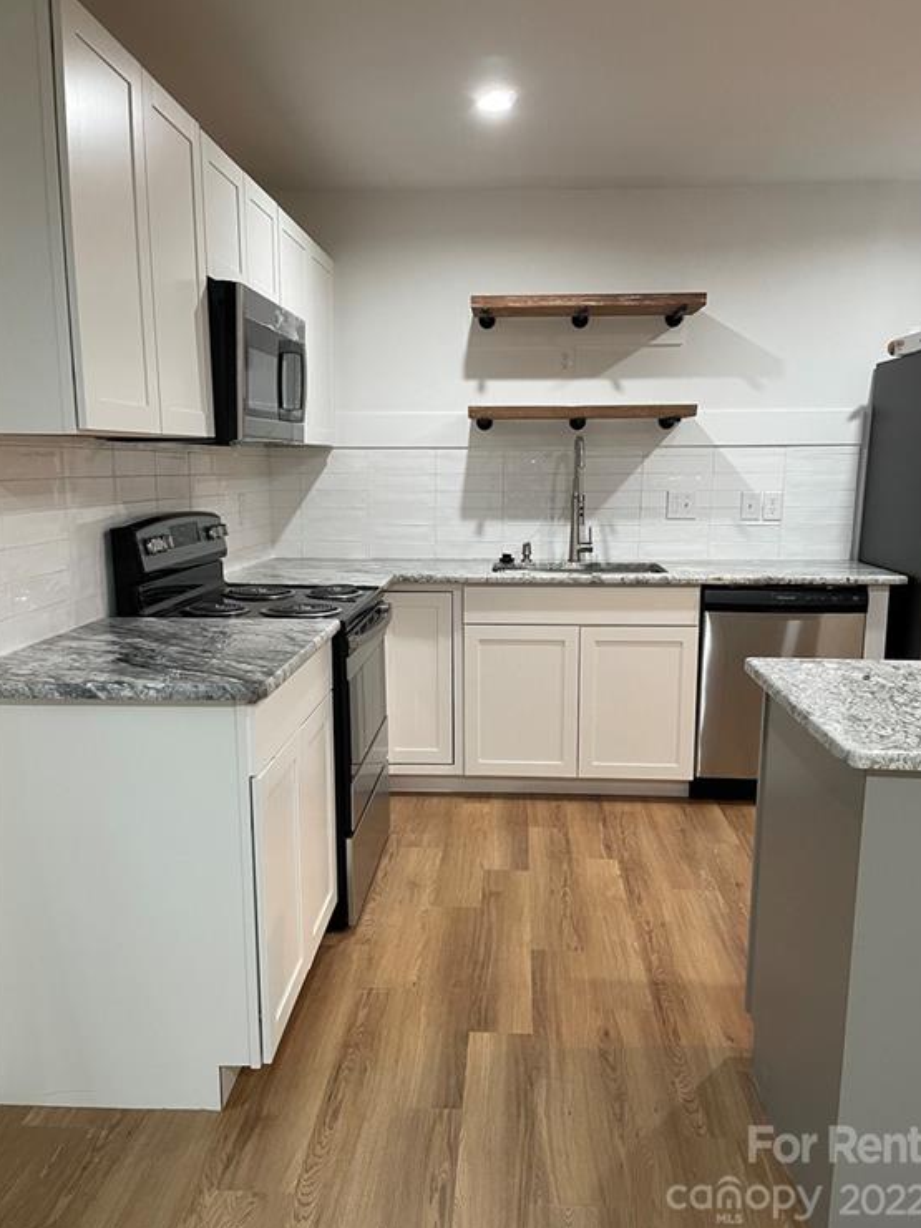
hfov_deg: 51.4
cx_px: 468
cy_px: 624
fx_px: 958
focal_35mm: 27
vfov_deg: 65.3
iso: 200
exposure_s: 1/60
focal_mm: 4.2
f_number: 1.6
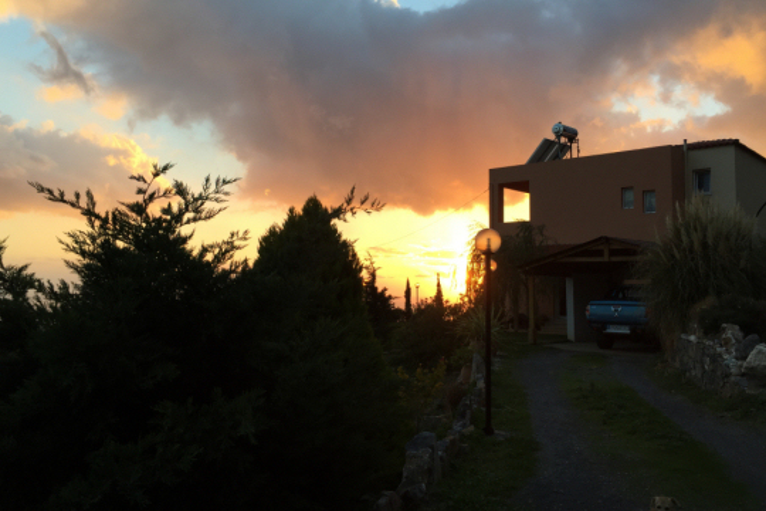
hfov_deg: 60.3
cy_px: 236
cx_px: 377
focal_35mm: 31
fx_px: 660
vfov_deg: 42.3
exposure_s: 1/225
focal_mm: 4.15
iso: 32
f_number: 2.2
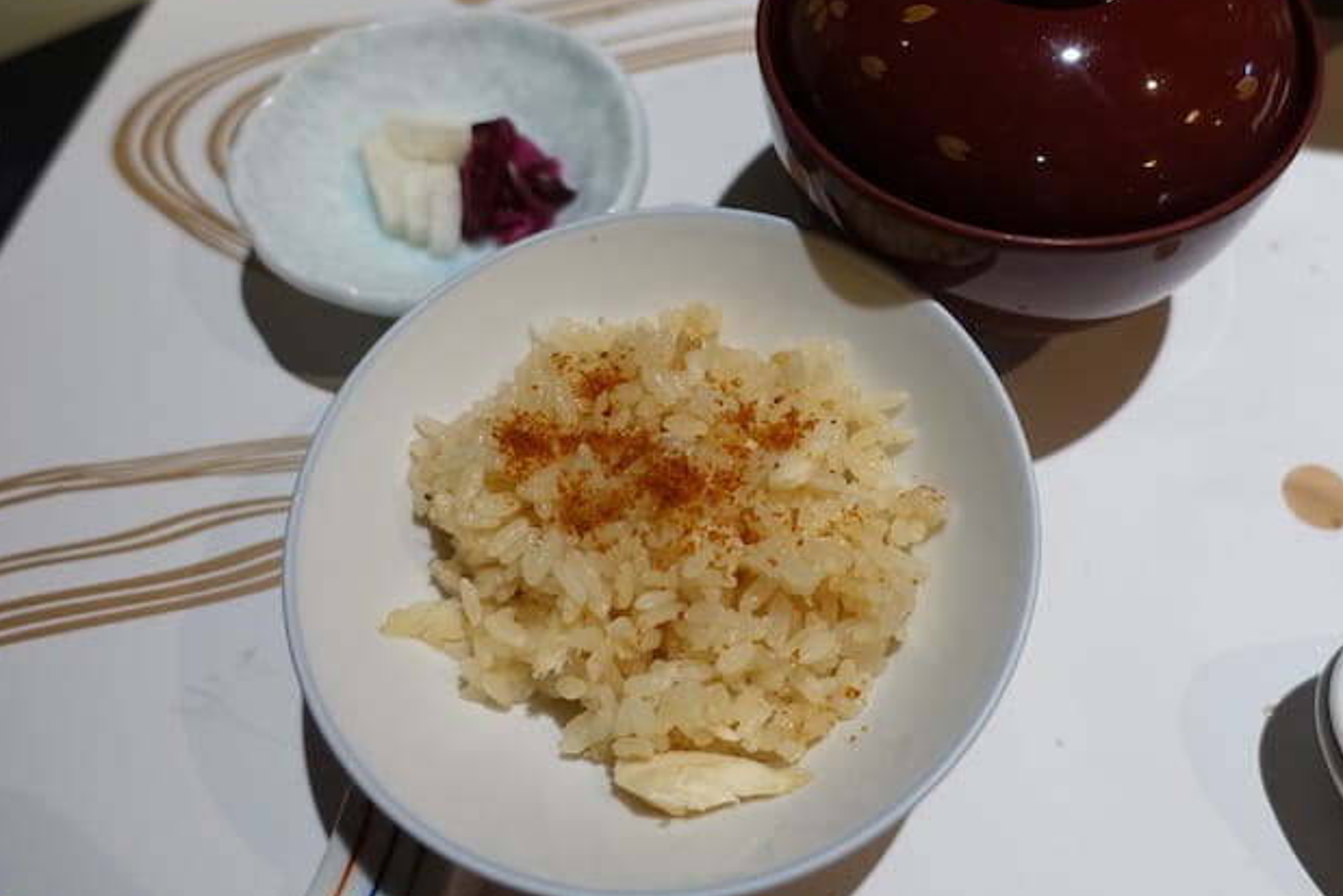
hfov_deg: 59.9
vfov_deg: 42.1
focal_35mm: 31
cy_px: 340
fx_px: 1157
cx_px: 792
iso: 320
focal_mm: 8.8
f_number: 1.8
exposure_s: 1/30
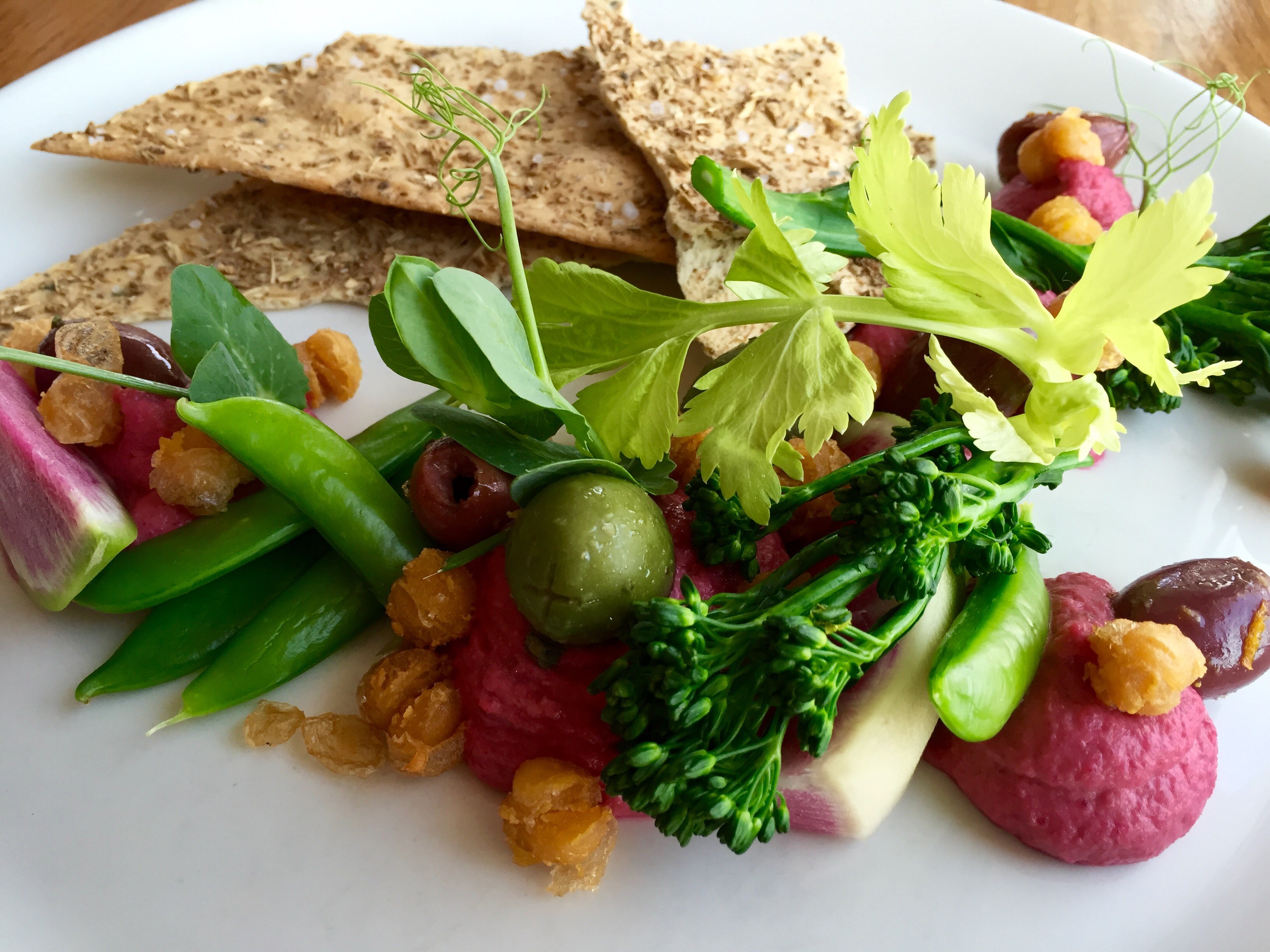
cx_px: 635
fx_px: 1064
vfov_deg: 48.2
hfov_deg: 61.7
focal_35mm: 29
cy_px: 476
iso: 32
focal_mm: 4.15
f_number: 2.2
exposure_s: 1/40
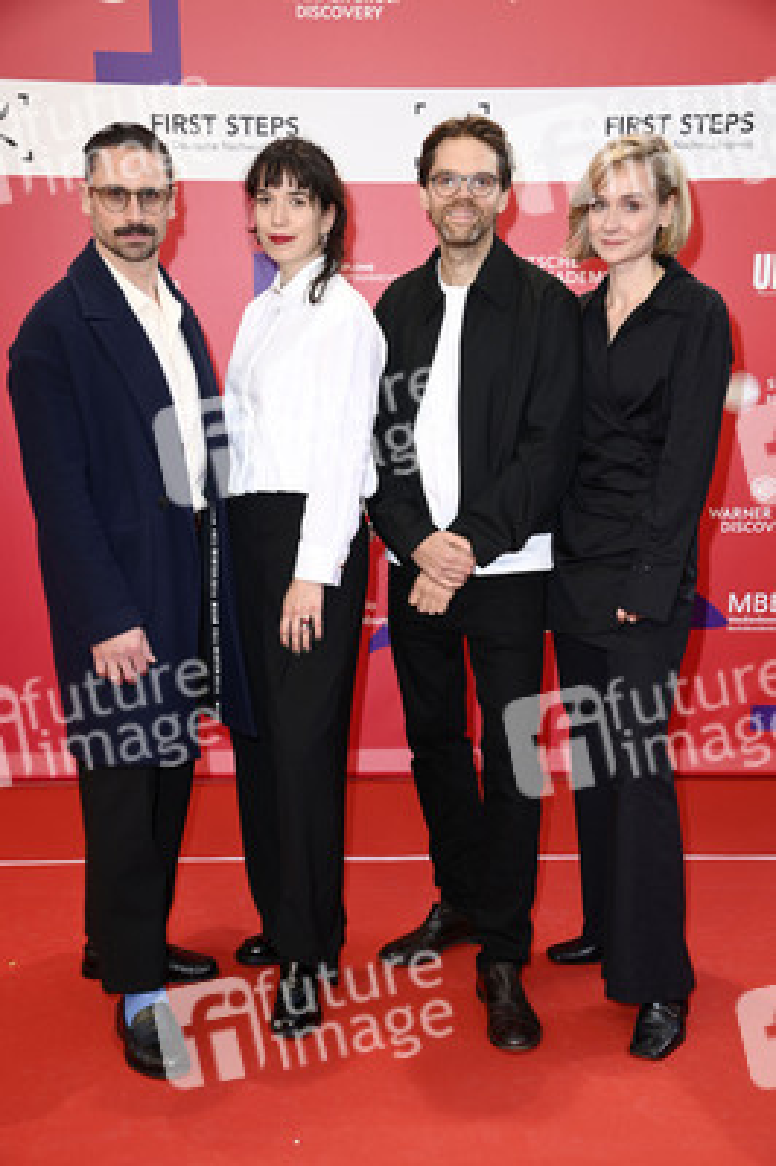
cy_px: 583
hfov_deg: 28.0
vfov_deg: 41.1
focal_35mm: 48
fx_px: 1555
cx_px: 388
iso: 500
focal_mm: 48
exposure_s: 1/250
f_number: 5.6
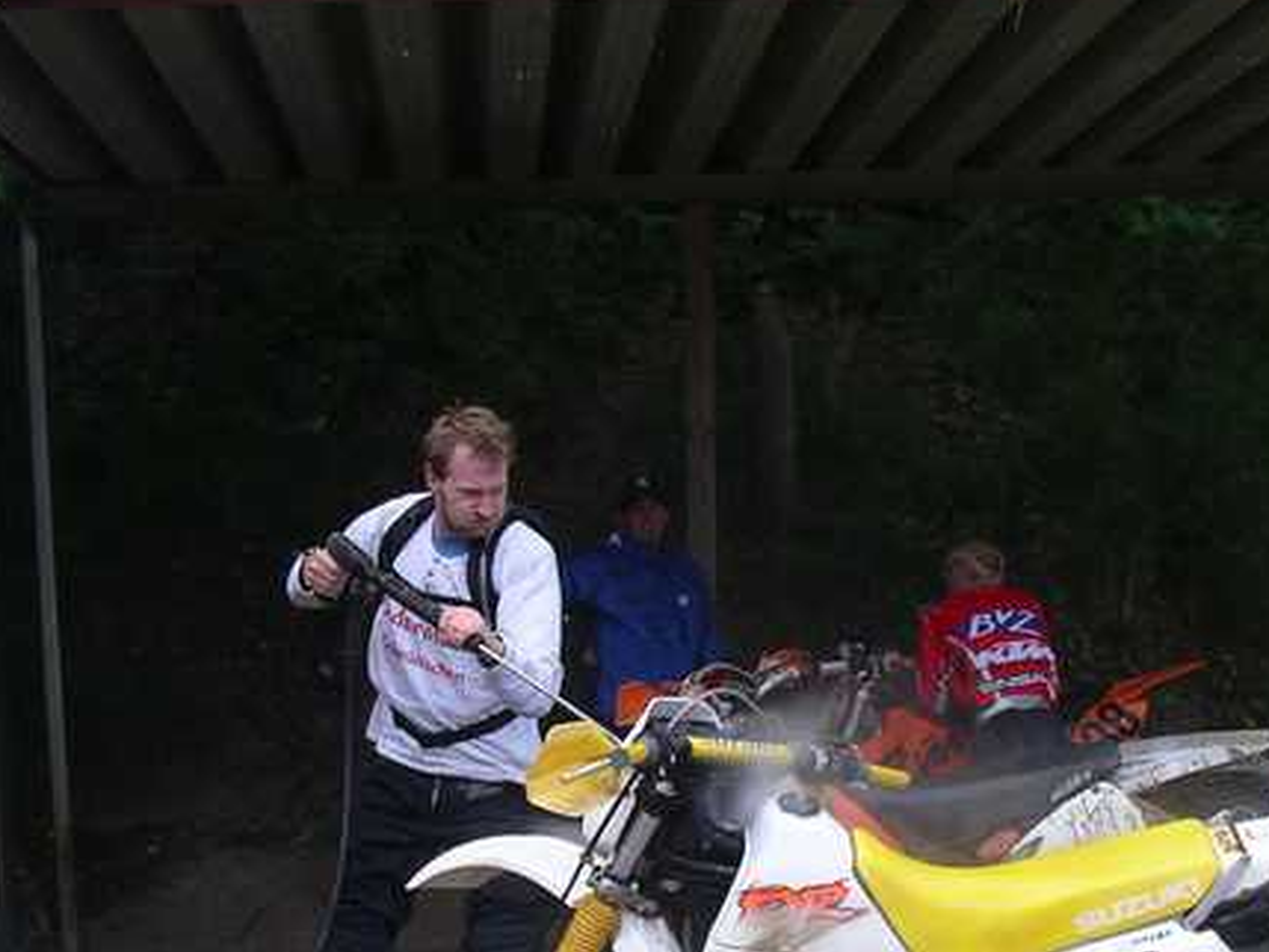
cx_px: 740
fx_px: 2530
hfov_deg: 28.1
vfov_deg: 20.9
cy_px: 849
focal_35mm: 69
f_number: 2.8
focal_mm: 5.7
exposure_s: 1/125
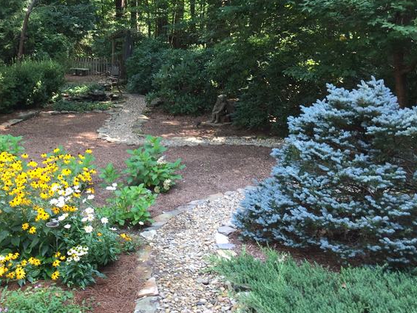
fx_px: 578
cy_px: 100
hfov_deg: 38.9
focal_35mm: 48
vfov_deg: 30.0
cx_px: 117
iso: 40
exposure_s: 1/60
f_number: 2.2
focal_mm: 4.15
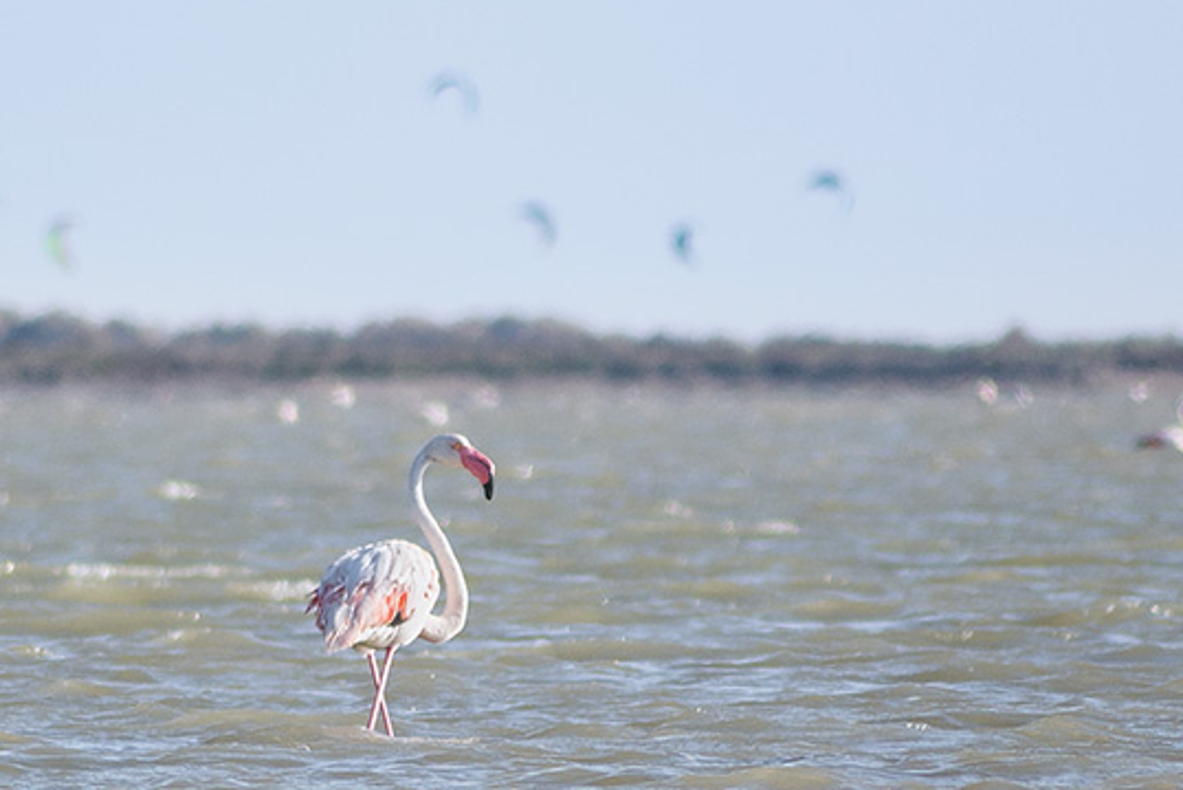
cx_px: 717
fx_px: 21989
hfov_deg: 3.1
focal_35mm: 669
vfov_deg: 2.1
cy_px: 95
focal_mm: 300
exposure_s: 1/1600
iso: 360
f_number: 5.6
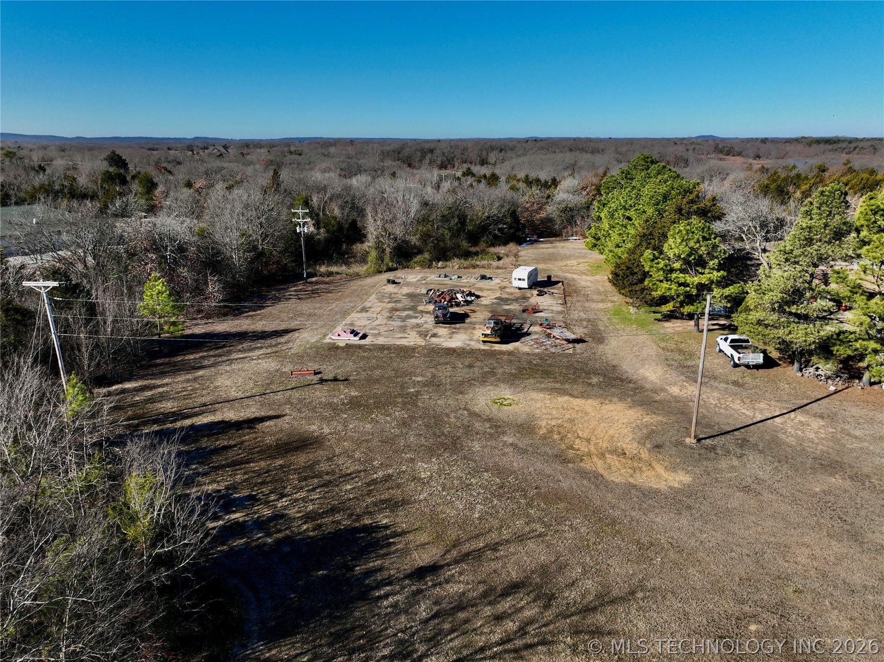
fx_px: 613
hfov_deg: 71.6
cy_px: 331
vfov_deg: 56.8
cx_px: 442
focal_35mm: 24
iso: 130
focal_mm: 12.29
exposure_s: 1/1600
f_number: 2.8
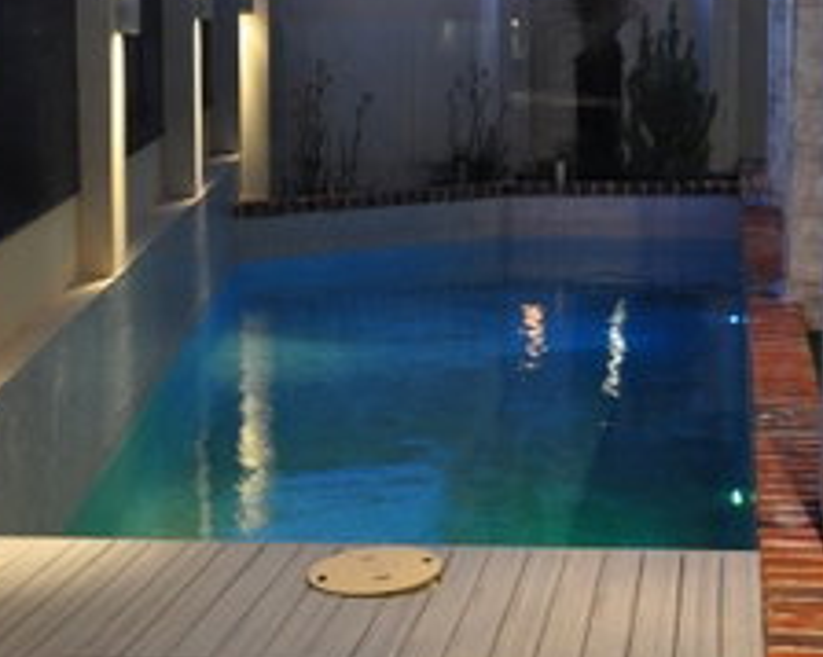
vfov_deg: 18.7
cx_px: 595
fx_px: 1995
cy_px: 226
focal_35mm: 82
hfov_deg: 23.1
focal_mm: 29
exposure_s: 1/8
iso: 800
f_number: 5.6
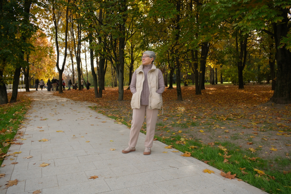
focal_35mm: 27
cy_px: 97
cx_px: 146
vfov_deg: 47.9
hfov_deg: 67.4
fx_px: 218
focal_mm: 18
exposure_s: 1/300
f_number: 5.6
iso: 320
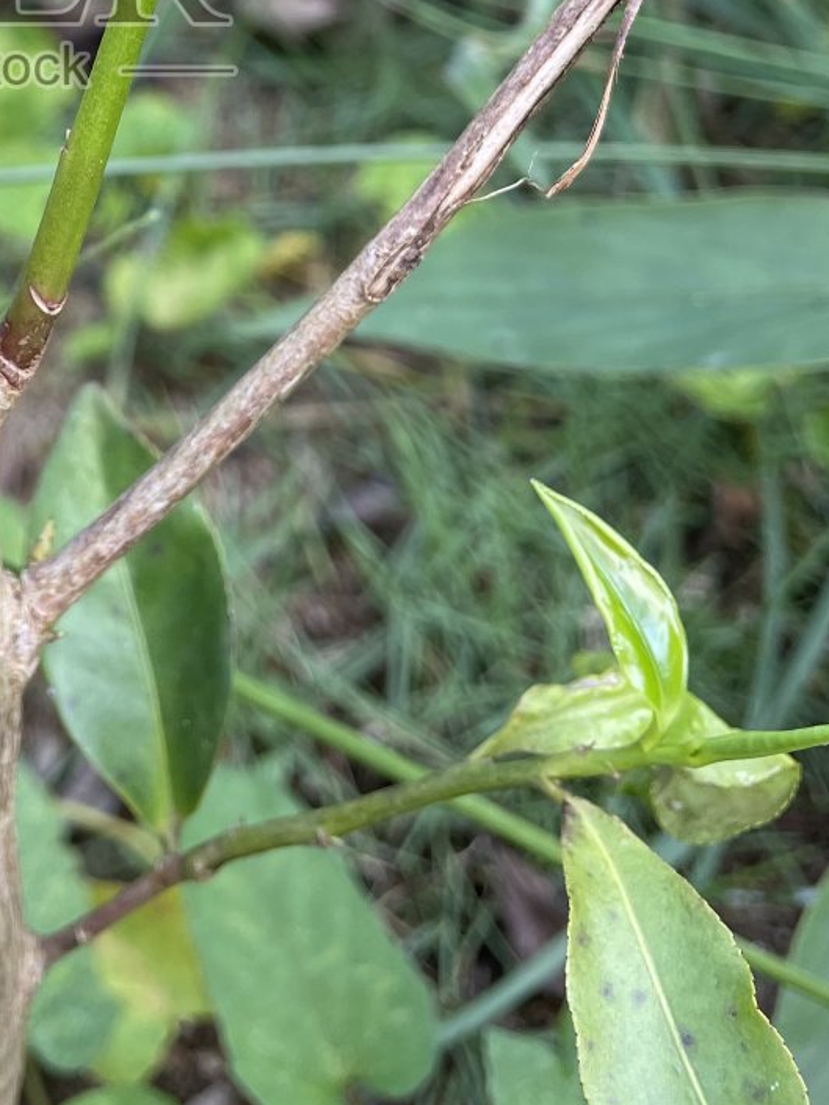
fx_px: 1883
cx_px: -27
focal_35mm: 59
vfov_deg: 30.3
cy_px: -6
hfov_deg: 23.6
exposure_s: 1/362
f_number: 1.6
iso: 32
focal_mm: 4.2
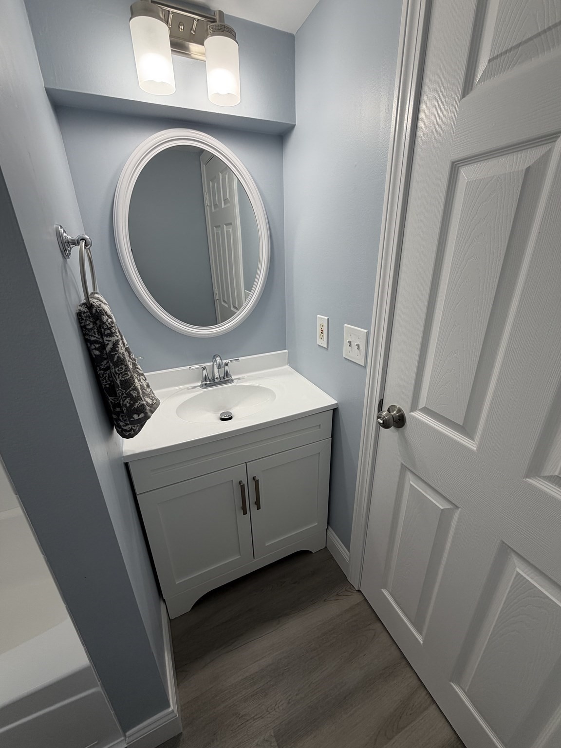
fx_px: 303
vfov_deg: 102.1
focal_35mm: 14
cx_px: 280
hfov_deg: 85.7
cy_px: 374
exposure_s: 1/120
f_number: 2.2
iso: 50
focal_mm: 2.22
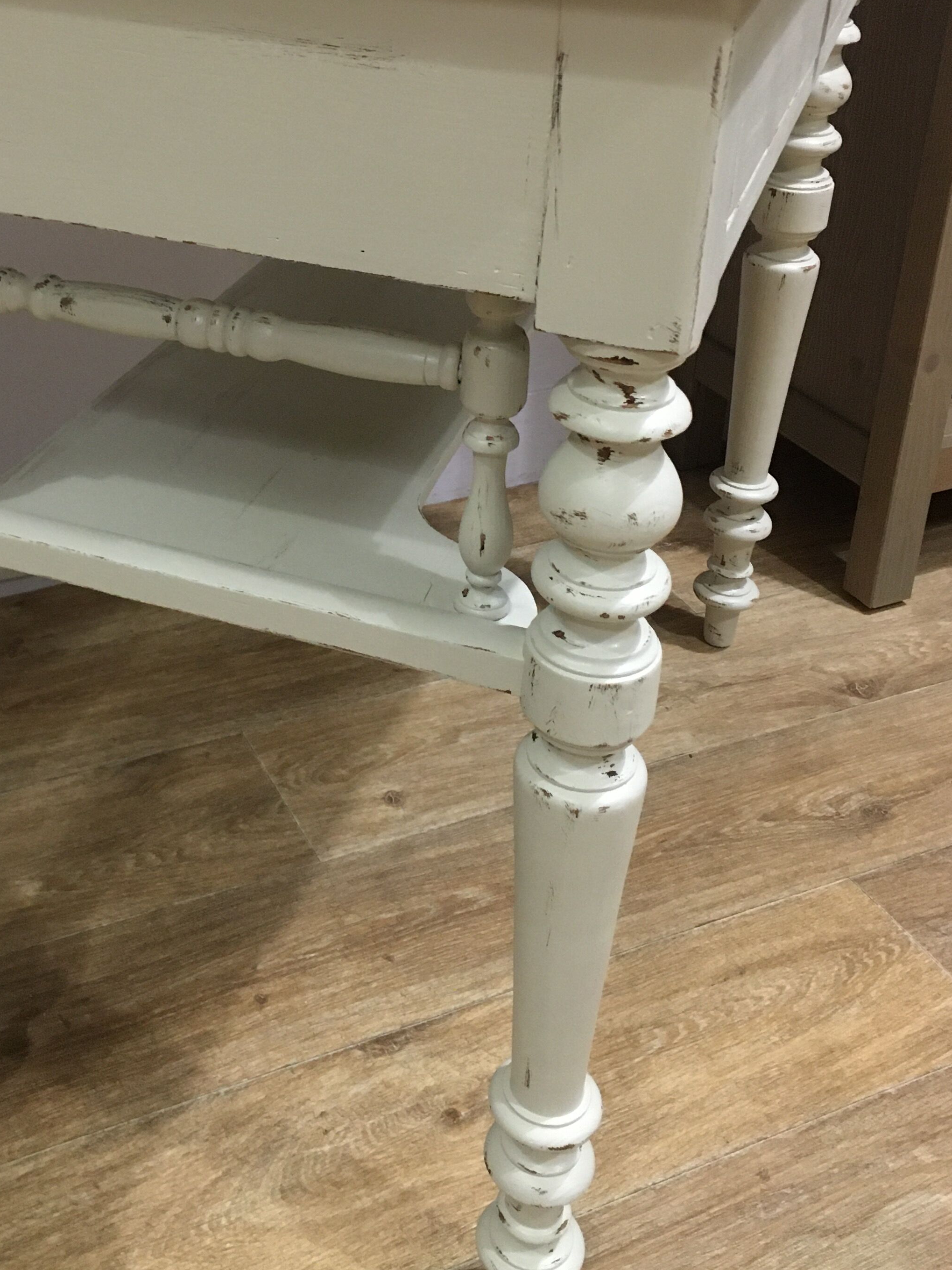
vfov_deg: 43.5
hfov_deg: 33.2
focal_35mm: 43
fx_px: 1577
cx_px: 285
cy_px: 464
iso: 200
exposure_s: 1/17
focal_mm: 4.15
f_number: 2.2
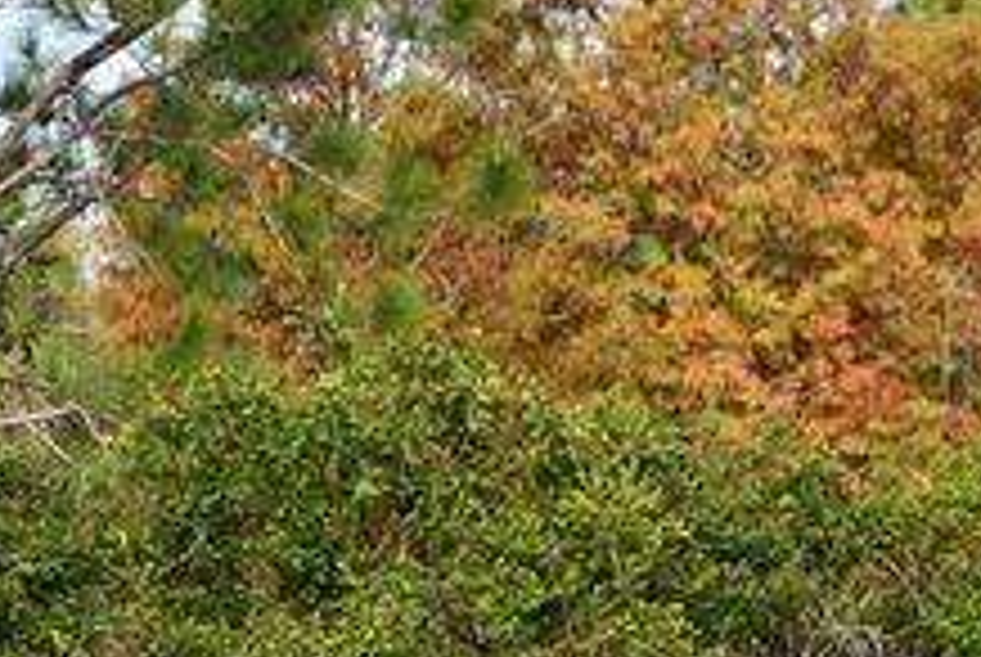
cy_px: 855
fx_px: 5457
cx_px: 382
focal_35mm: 200
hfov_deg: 10.3
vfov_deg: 6.8
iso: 200
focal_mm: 34
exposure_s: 1/250
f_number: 8
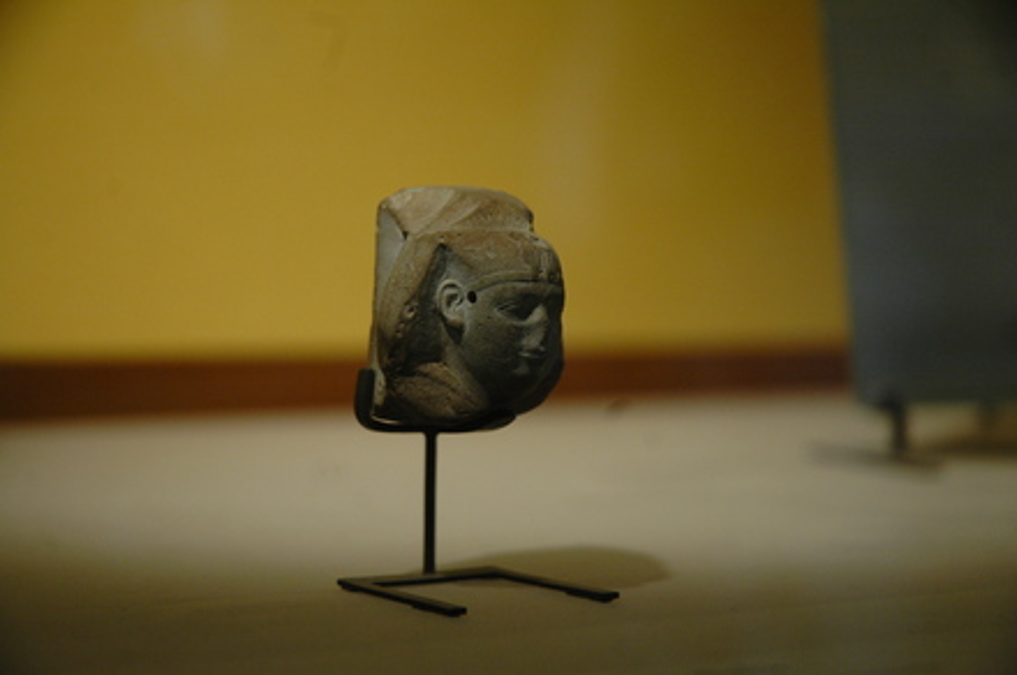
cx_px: 508
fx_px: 2962
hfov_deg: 19.5
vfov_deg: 13.0
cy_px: 338
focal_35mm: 105
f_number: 4.5
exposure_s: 1/60
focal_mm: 70
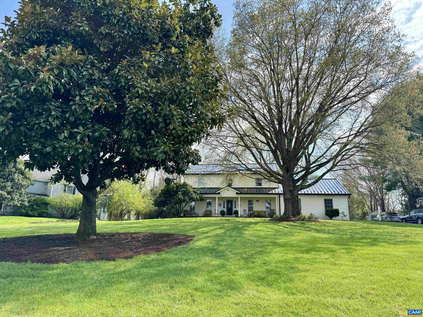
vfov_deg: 56.8
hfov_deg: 71.6
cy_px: 158
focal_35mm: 24
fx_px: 293
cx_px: 212
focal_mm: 6.86
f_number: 1.78
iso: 80
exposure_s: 1/2710
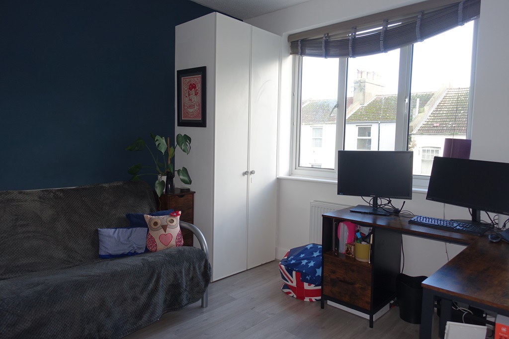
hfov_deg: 73.8
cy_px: 170
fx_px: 339
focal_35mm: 24
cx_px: 254
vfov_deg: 53.1
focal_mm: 8.8
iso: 125
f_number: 2.8
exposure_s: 1/80
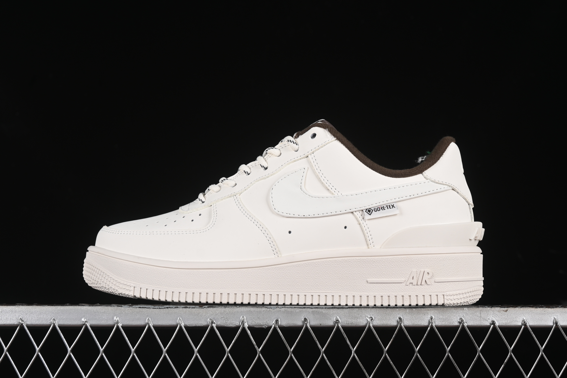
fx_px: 1181
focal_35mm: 75
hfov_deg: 27.0
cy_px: 189
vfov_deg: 18.2
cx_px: 284
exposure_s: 1/125
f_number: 8
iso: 160
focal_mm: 50
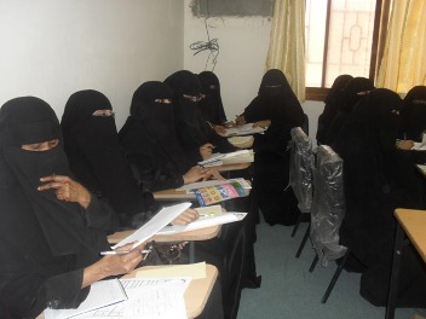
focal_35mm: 35
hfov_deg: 52.6
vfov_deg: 40.7
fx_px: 431
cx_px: 213
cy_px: 160
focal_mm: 6.3
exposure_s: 1/45
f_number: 3.2
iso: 200
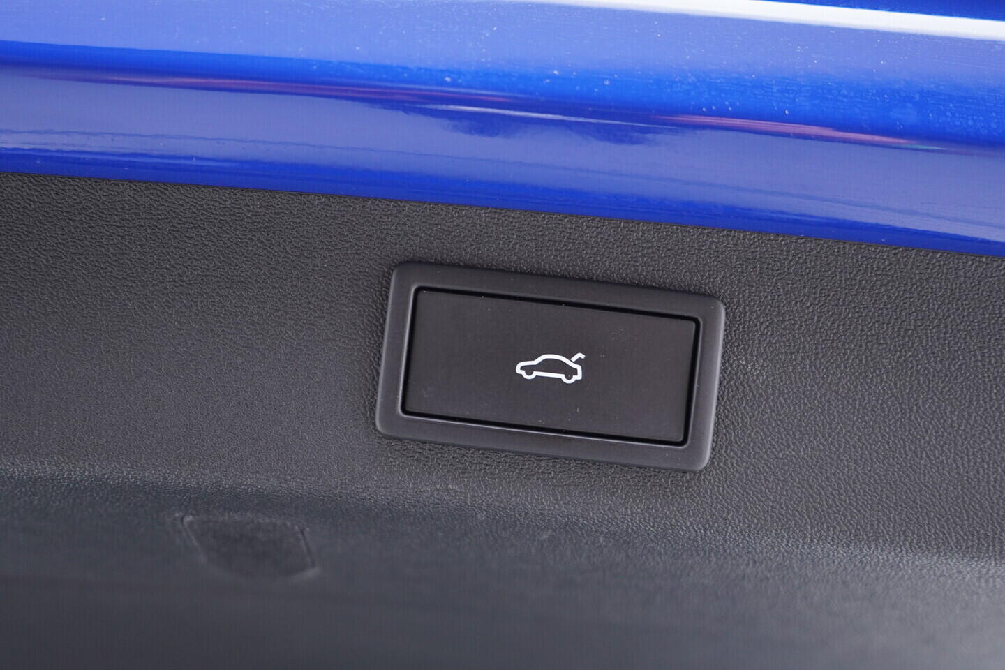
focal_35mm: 36
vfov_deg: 36.9
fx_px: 1005
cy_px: 335
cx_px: 502
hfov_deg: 53.1
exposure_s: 1/40
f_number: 2.8
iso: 500
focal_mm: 24
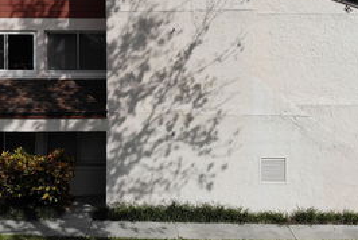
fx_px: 398
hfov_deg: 48.0
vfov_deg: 33.0
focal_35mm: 40
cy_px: 66
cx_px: 137
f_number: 2.8
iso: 101
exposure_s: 1/1713
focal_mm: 4.5
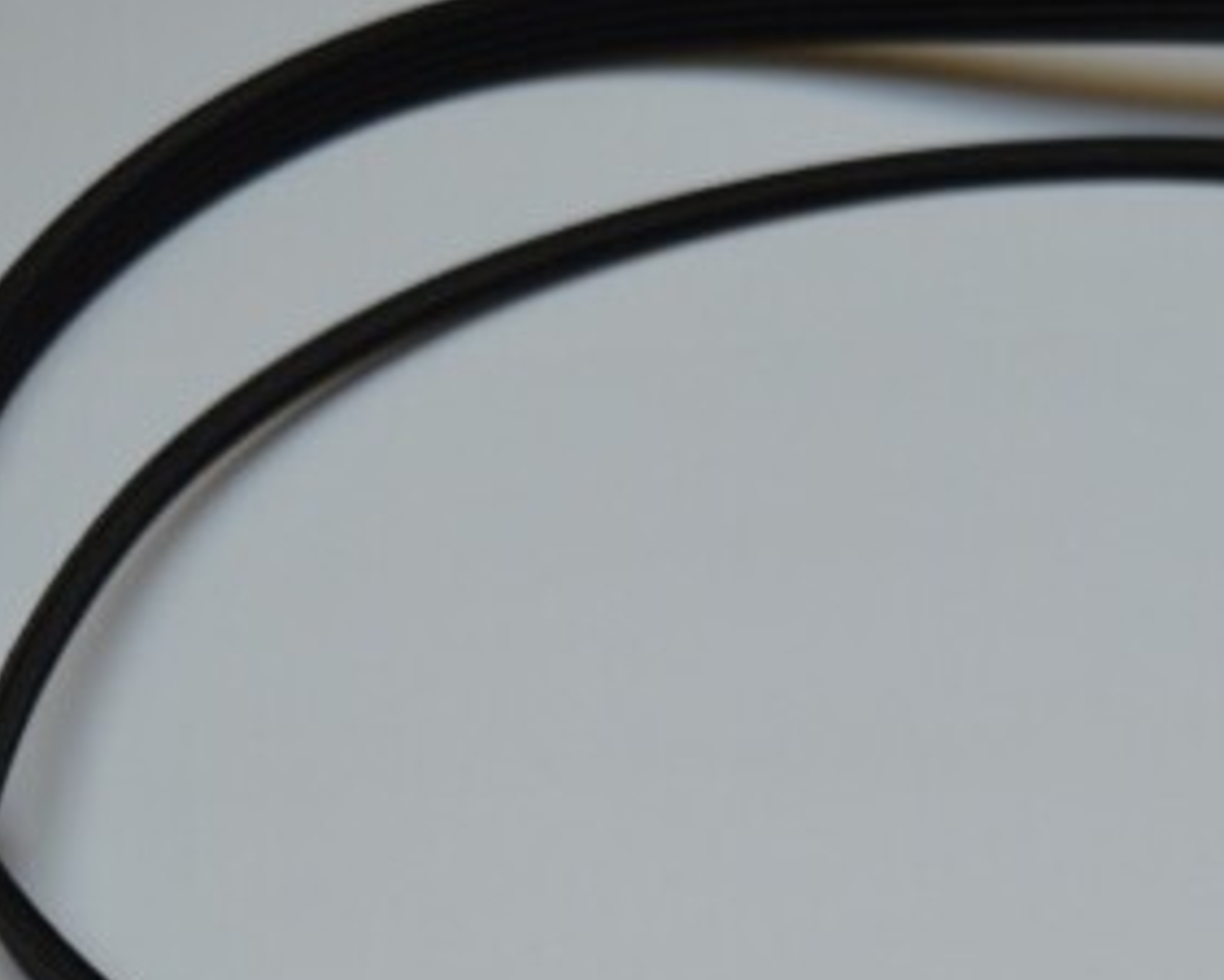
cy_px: 860
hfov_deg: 15.0
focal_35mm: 126
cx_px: 1259
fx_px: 4573
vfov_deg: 12.2
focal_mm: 35
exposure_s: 1/125
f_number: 5.6
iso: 180
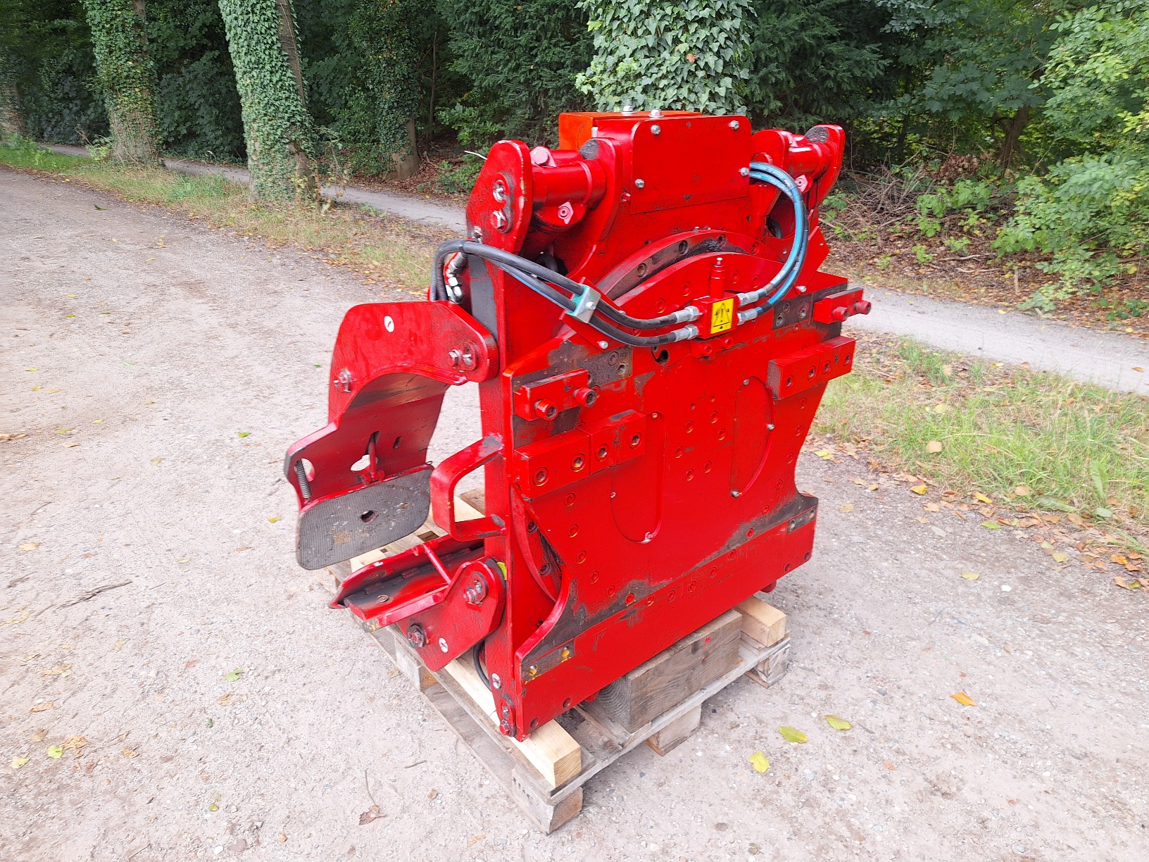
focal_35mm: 23
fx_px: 763
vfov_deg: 58.9
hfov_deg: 73.9
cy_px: 431
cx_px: 574
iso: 80
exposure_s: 1/100
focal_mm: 5.54
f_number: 1.8
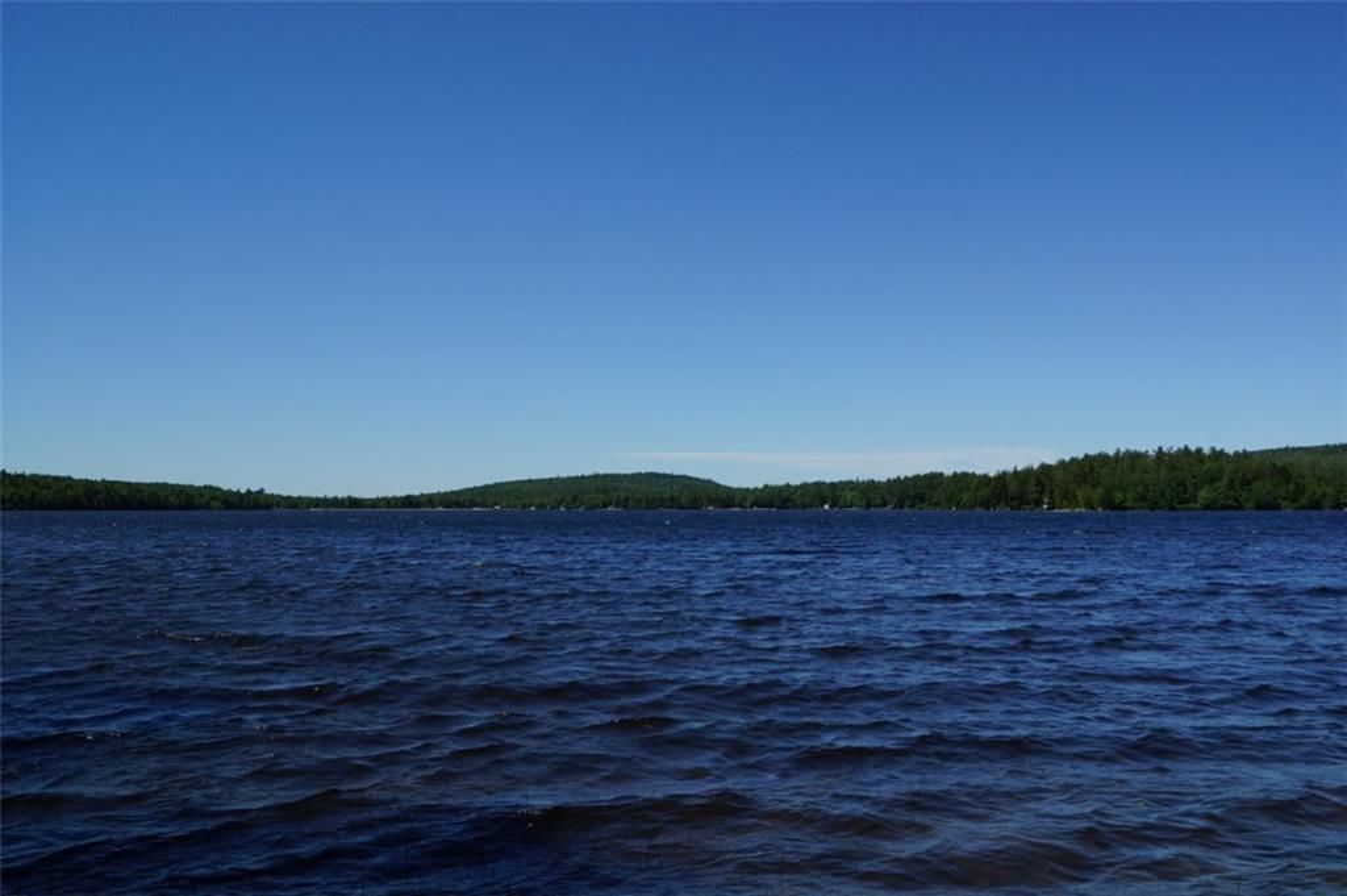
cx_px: 674
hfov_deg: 62.0
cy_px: 448
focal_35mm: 30
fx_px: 1122
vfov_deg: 43.5
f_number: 13
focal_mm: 20
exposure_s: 1/100
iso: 100
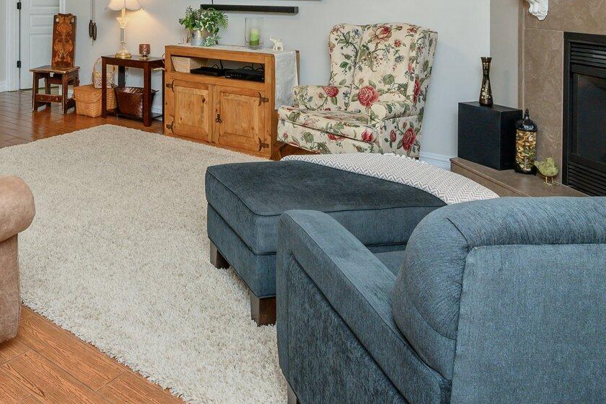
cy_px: -23
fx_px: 572
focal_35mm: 34
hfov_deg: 51.6
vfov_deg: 34.4
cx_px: 105
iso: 640
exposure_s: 1/30
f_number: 9
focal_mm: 14
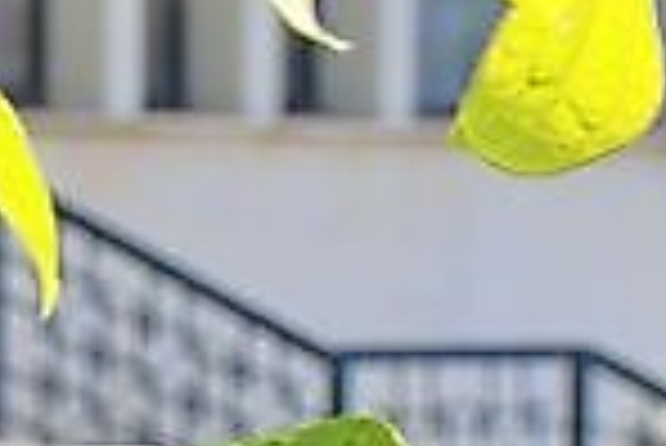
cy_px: 460
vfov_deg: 7.8
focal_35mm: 176
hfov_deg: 10.9
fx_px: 3260
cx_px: -508
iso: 100
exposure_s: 1/80
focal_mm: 29
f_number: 10
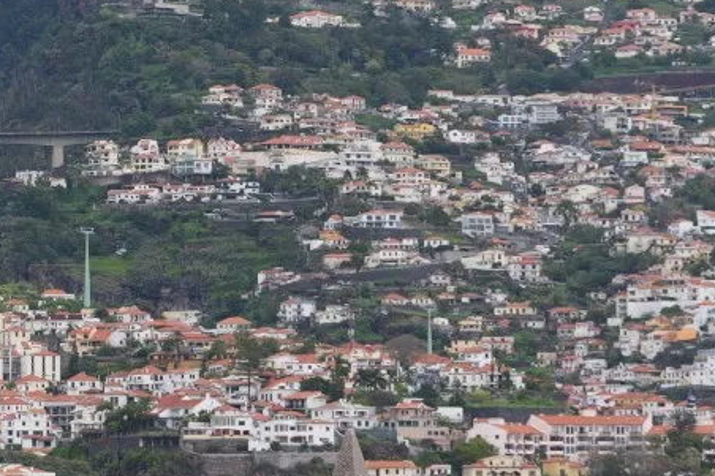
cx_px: -278
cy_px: 87
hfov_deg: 8.1
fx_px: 4983
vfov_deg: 5.5
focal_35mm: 251
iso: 100
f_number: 5.6
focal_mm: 70
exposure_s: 1/200
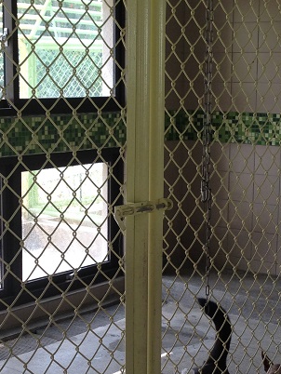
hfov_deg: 18.0
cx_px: 155
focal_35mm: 82
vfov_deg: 23.8
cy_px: 225
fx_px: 887
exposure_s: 1/120
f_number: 2.4
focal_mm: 4.12
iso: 50
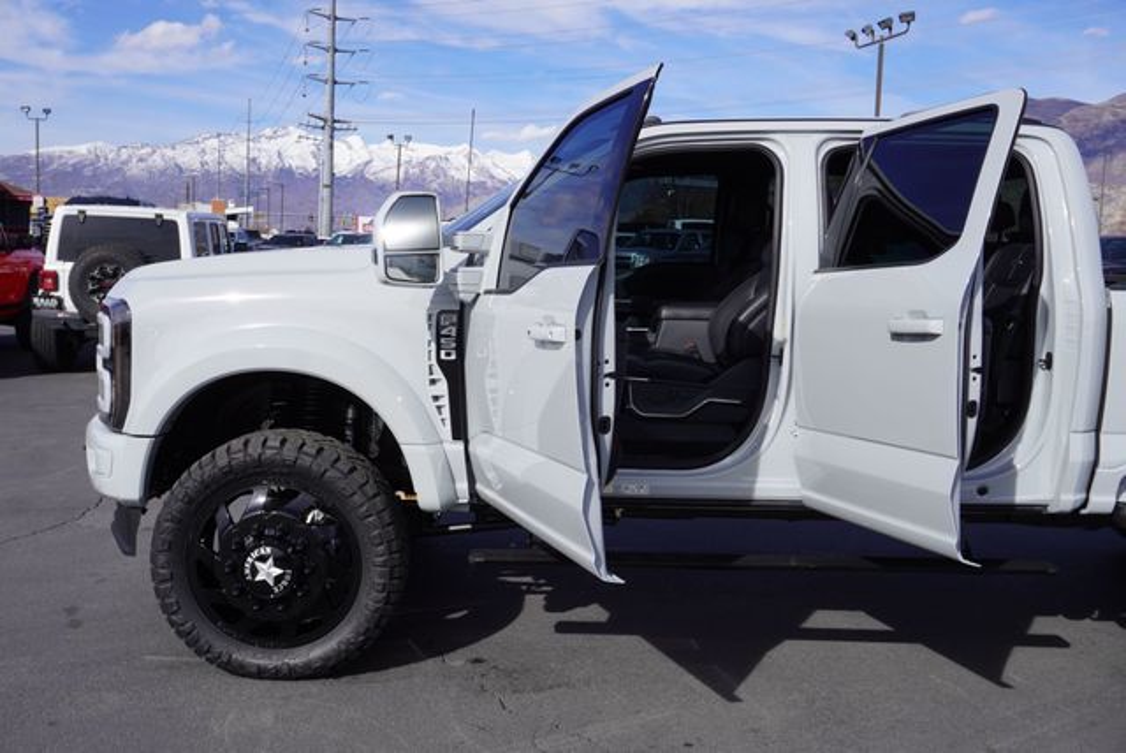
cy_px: 376
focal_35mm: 36
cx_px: 563
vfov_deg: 36.9
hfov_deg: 53.1
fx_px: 1127
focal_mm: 24
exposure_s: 1/320
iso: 100
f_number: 8
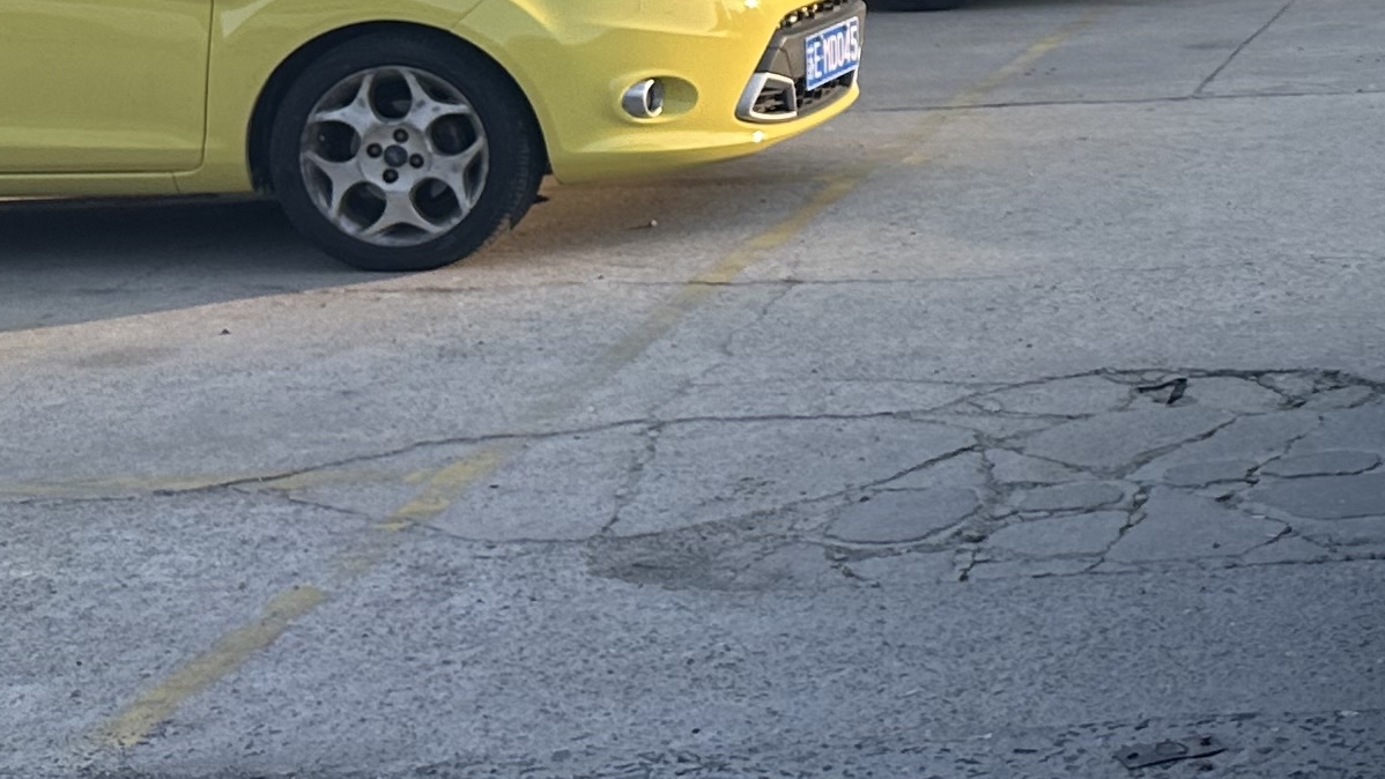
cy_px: -190
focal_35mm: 88
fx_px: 3232
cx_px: 2118
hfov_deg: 20.5
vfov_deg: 13.3
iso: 80
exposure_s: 1/1009
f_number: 1.78
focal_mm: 6.86
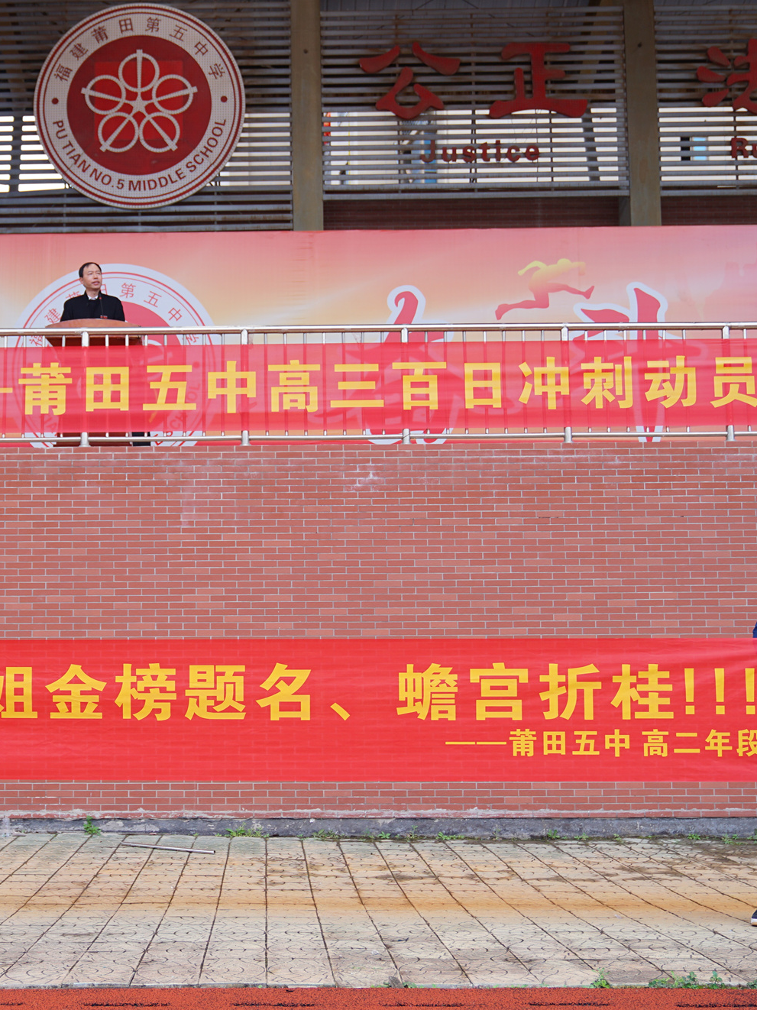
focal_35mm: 48
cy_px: 508
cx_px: 241
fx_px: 1400
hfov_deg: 30.0
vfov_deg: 39.7
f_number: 2.8
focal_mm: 33
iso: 100
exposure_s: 1/200
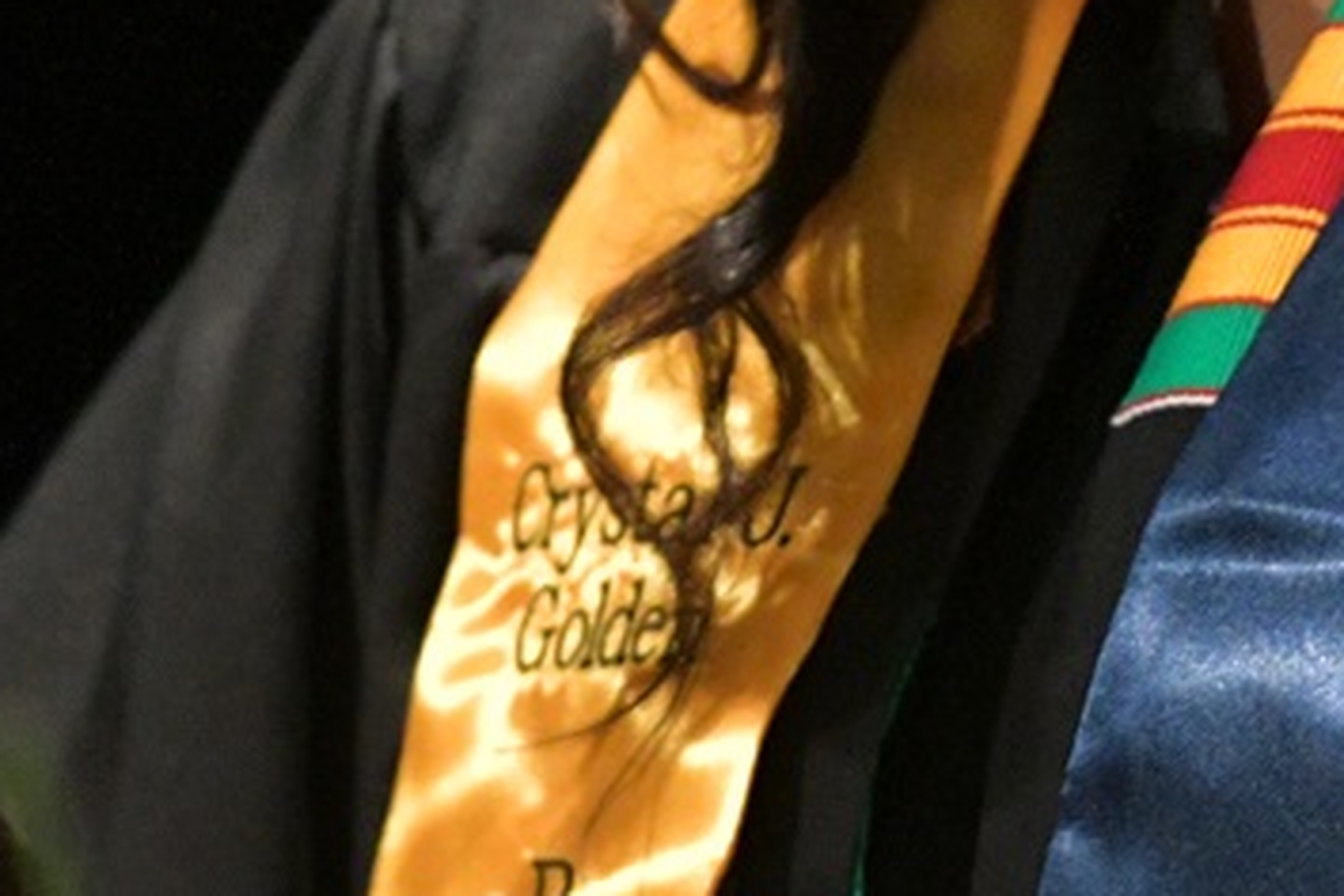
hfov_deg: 1.8
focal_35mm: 1129
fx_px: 42146
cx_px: 1150
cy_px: 177
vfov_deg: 1.2
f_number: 2.8
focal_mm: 200
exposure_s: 1/800
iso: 3200
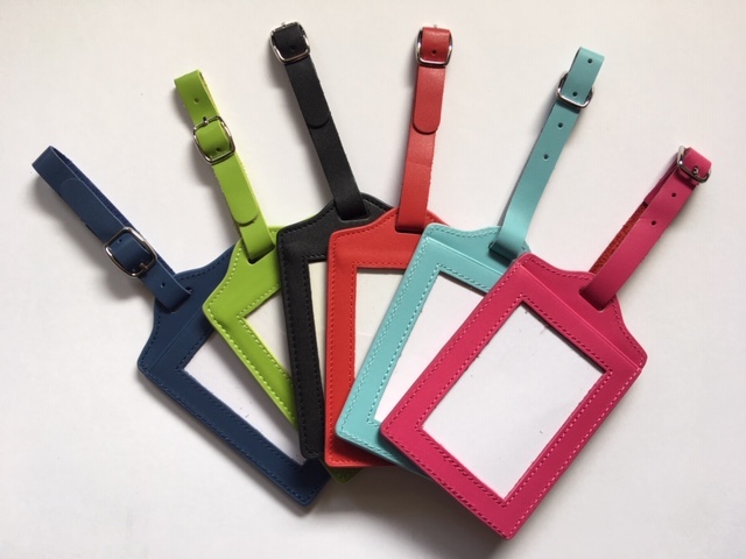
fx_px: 625
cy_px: 280
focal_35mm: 29
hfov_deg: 61.7
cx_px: 373
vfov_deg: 48.2
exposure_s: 1/60
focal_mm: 4.15
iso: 32
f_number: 2.2
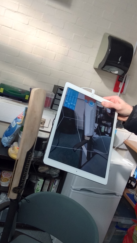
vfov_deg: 55.3
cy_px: 121
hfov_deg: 32.8
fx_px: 233
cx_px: 60
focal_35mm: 36
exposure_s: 1/50
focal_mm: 2.15
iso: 64
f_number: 2.4
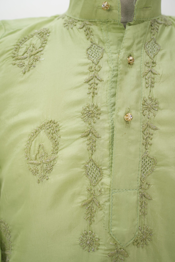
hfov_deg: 37.9
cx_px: 88
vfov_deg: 54.4
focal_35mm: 35
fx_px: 255
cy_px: 131
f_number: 6.3
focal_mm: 35
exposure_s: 1/100
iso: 250
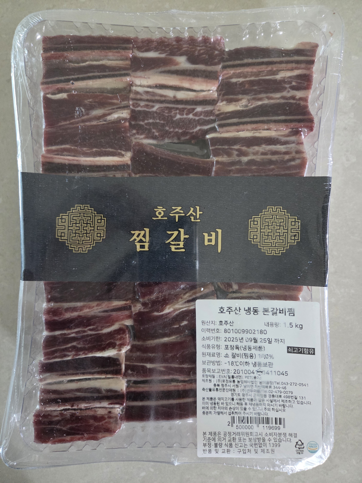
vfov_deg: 73.9
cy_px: 242
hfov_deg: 58.9
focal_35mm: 23
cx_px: 181
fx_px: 321
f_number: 1.8
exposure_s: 1/120
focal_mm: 5.4
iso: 2500
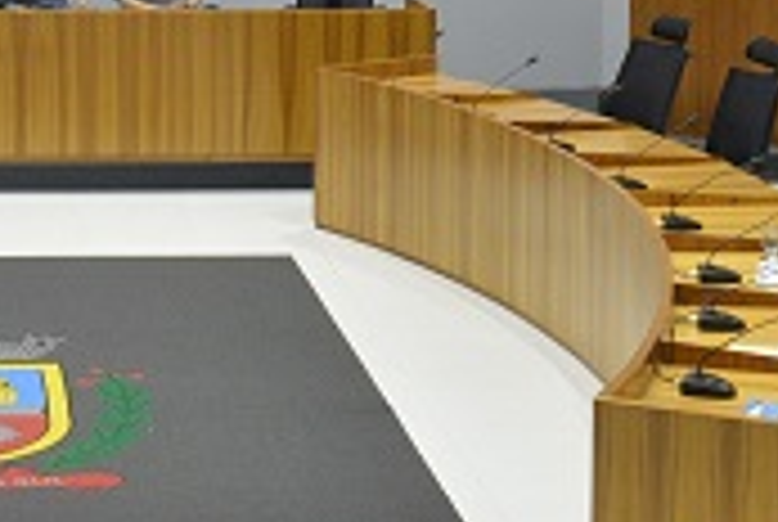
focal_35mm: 114
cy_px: -184
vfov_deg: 11.7
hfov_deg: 17.3
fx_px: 2468
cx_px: -72
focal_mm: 22
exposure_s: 1/50
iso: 800
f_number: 8
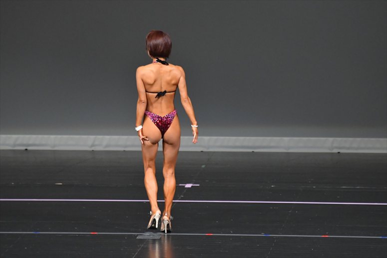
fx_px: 3707
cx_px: 194
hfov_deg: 6.0
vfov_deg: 4.0
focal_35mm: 345
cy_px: 129
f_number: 5.6
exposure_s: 1/400
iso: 4000
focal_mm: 230
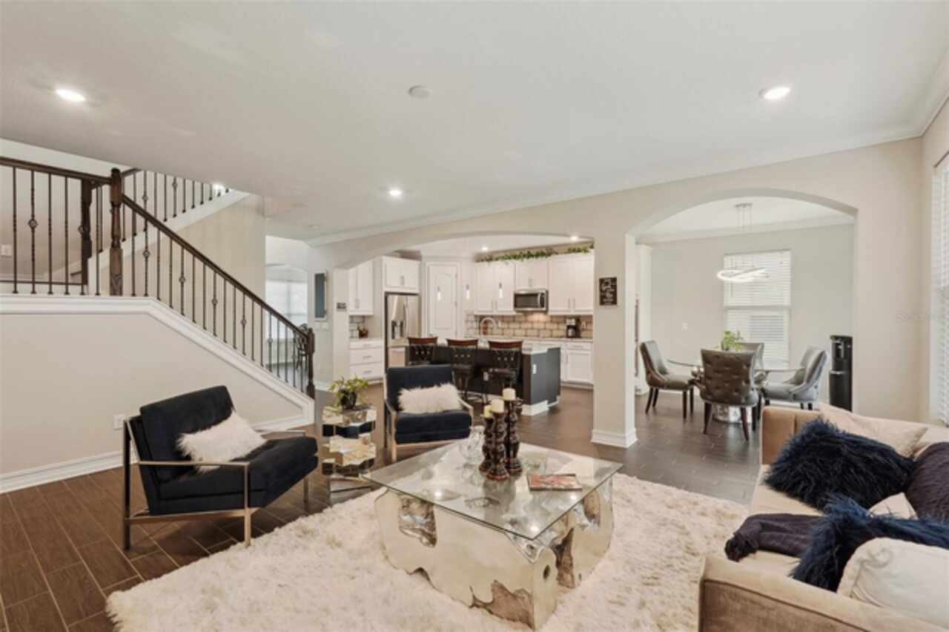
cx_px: 474
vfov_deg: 73.7
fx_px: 422
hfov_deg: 96.8
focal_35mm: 16
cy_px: 316
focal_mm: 16
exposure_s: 1/6
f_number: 8
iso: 400
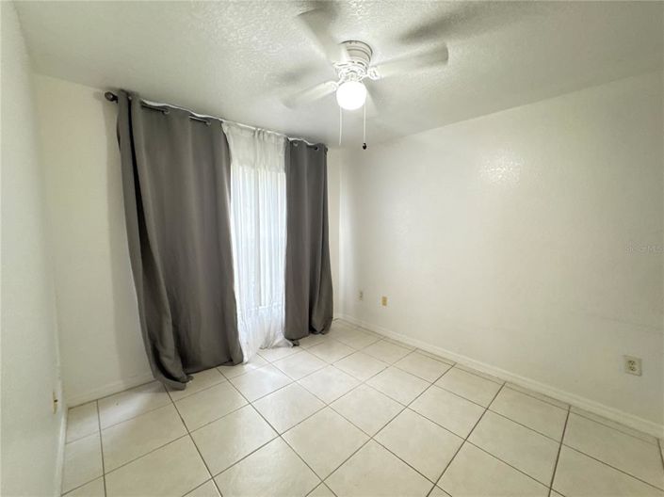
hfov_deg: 102.1
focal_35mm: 14
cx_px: 332
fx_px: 268
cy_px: 248
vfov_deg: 85.6
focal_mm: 2.22
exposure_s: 1/60
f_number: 2.2
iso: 500
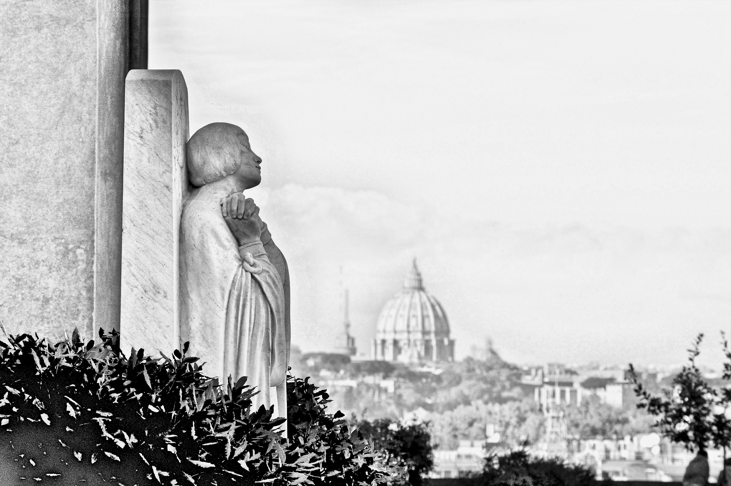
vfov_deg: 7.9
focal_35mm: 174
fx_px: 3529
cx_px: 366
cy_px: 243
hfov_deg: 11.8
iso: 400
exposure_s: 1/800
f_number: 7.1
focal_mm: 116
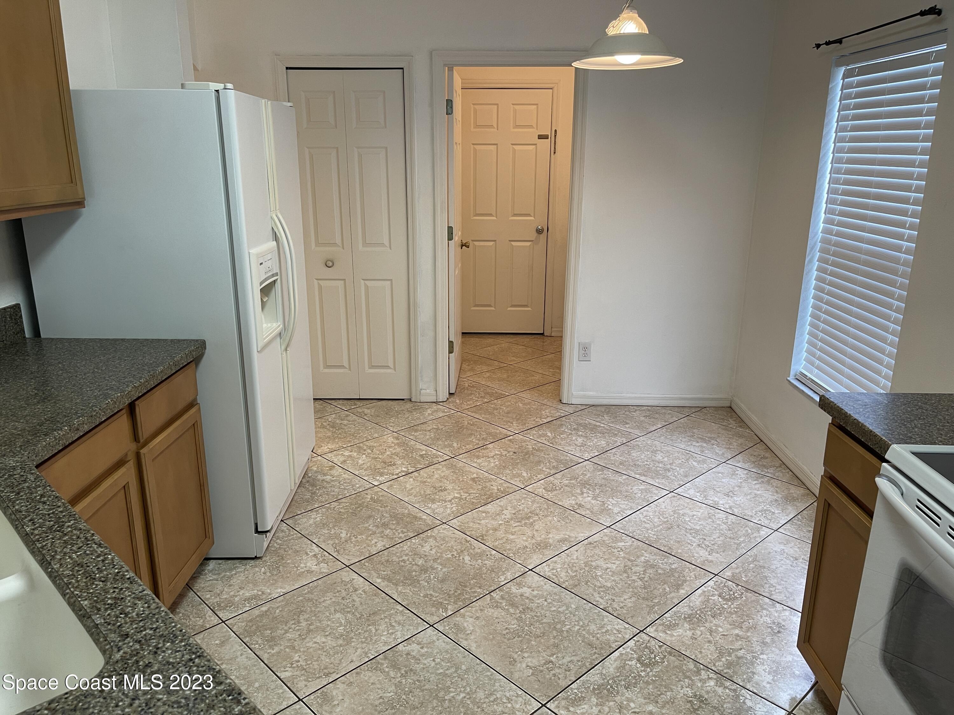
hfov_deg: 67.3
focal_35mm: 26
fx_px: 717
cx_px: 477
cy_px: 358
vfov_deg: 53.1
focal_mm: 5.1
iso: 80
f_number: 1.6
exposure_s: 1/60
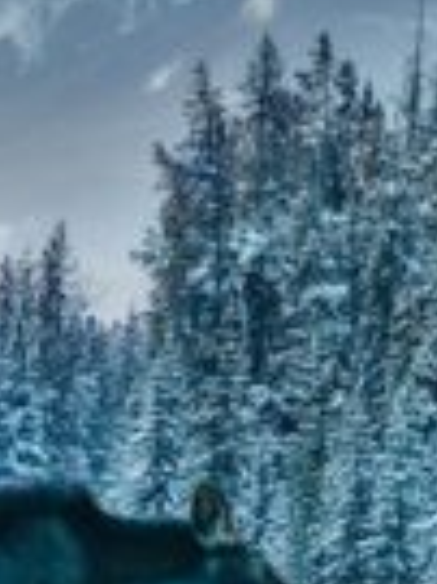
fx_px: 8918
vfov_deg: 3.7
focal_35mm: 529
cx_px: 244
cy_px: -433
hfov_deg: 2.8
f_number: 4.5
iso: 100
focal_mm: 70
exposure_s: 1/100
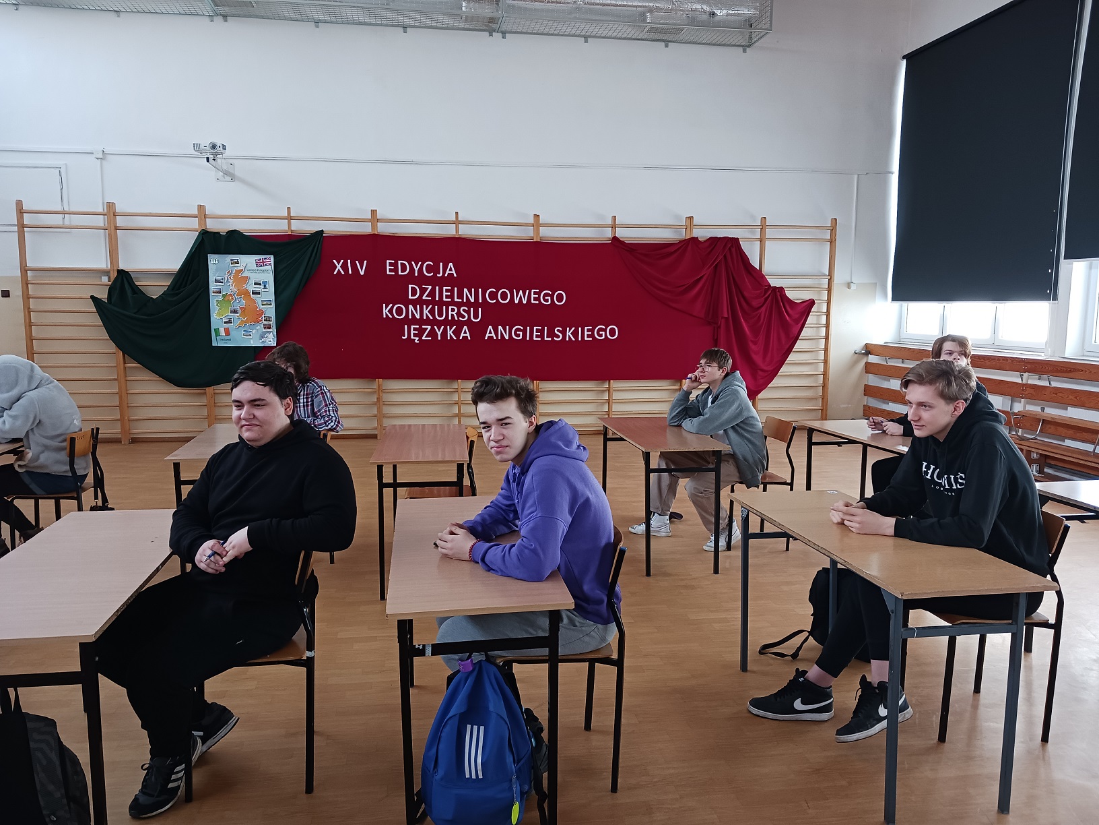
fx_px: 857
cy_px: 412
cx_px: 550
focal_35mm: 27
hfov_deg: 65.3
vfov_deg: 51.4
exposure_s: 1/50
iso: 200
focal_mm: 4
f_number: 1.8
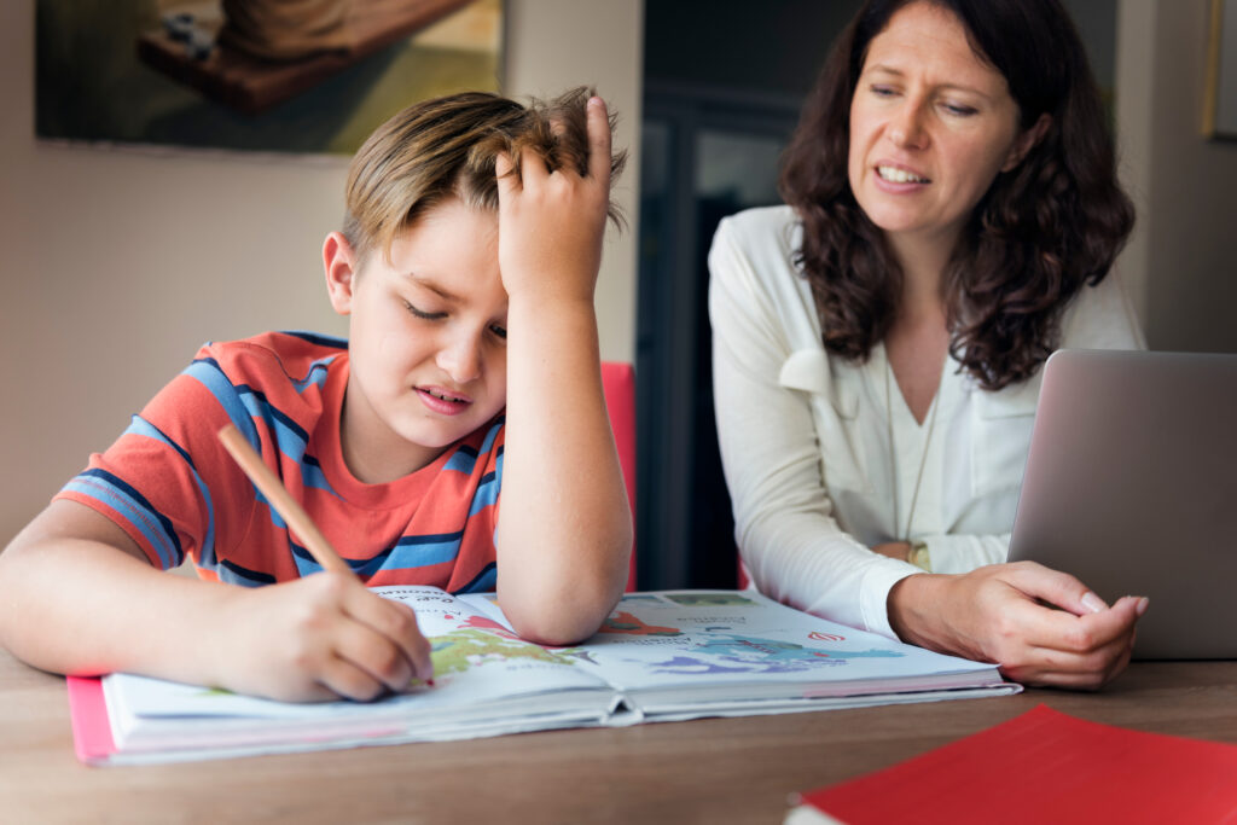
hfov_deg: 48.5
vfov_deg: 33.4
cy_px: 412
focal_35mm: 40
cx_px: 618
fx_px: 1375
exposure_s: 1/125
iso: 200
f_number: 2.8
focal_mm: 40
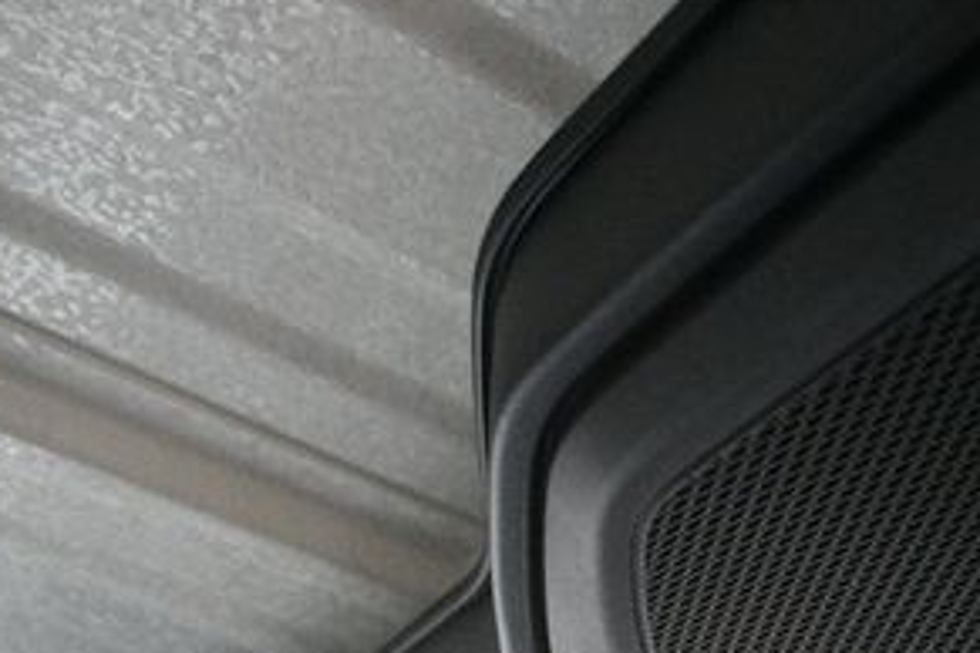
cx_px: 1034
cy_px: 613
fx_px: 1797
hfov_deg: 28.2
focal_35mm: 66
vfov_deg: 20.1
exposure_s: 1/60
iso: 5000
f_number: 3.5
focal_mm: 20
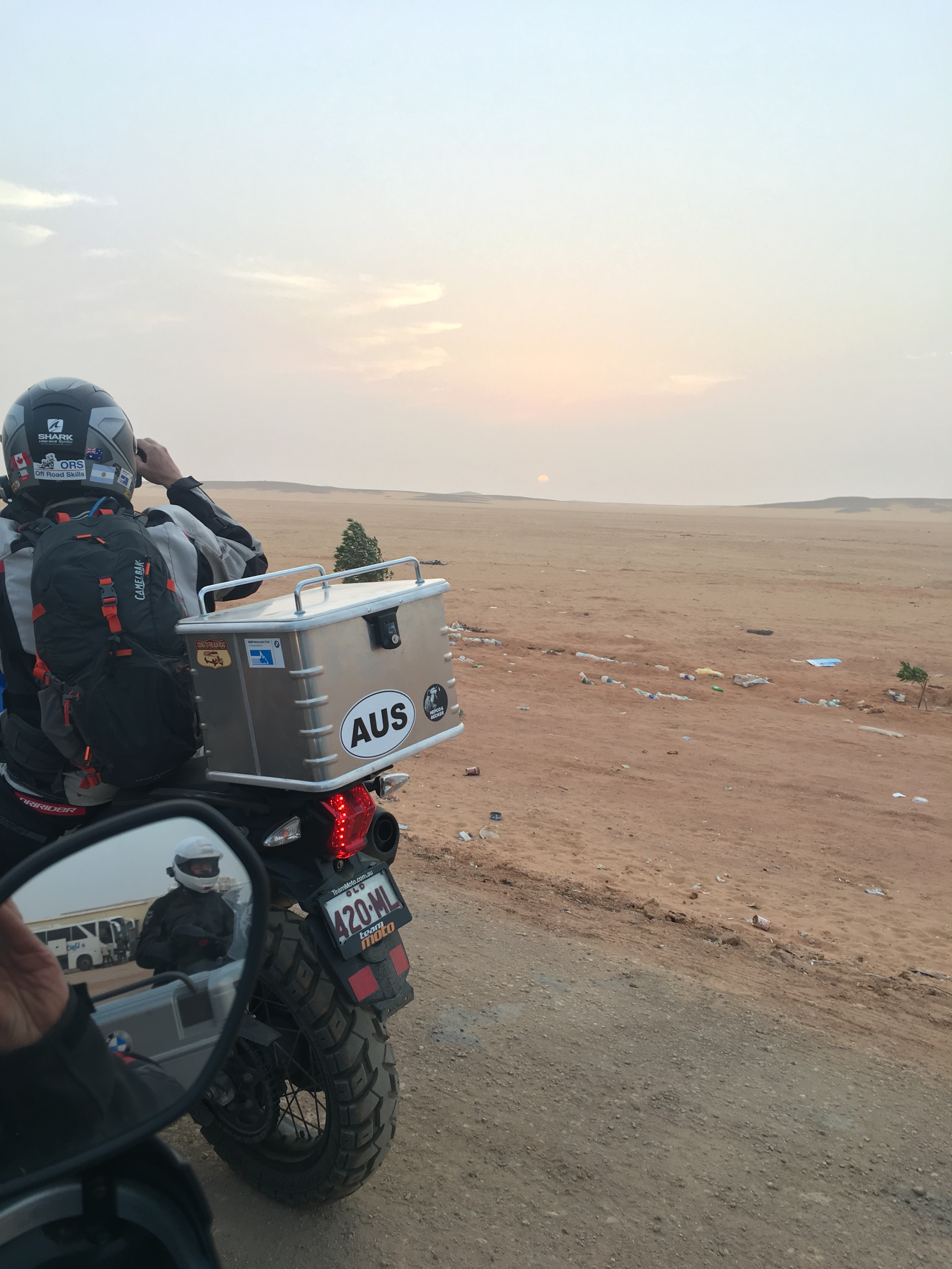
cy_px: 634
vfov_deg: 61.7
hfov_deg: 48.2
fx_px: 1063
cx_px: 476
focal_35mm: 29
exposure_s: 1/50
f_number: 2.2
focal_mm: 4.15
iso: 25
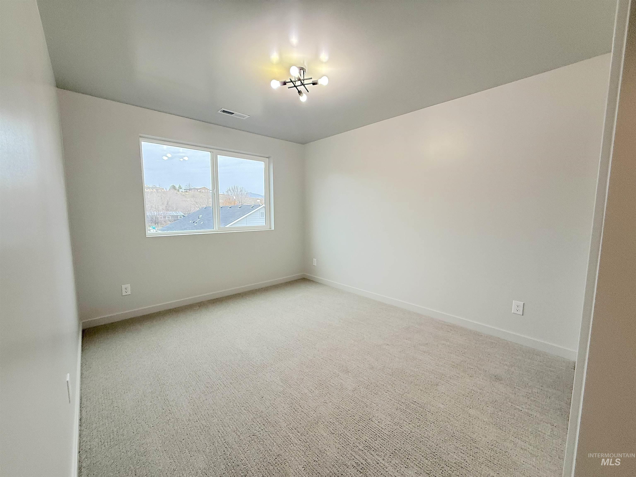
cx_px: 318
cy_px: 238
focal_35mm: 14
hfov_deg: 102.1
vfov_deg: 85.7
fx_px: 257
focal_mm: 2.22
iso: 125
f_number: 2.2
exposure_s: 1/120
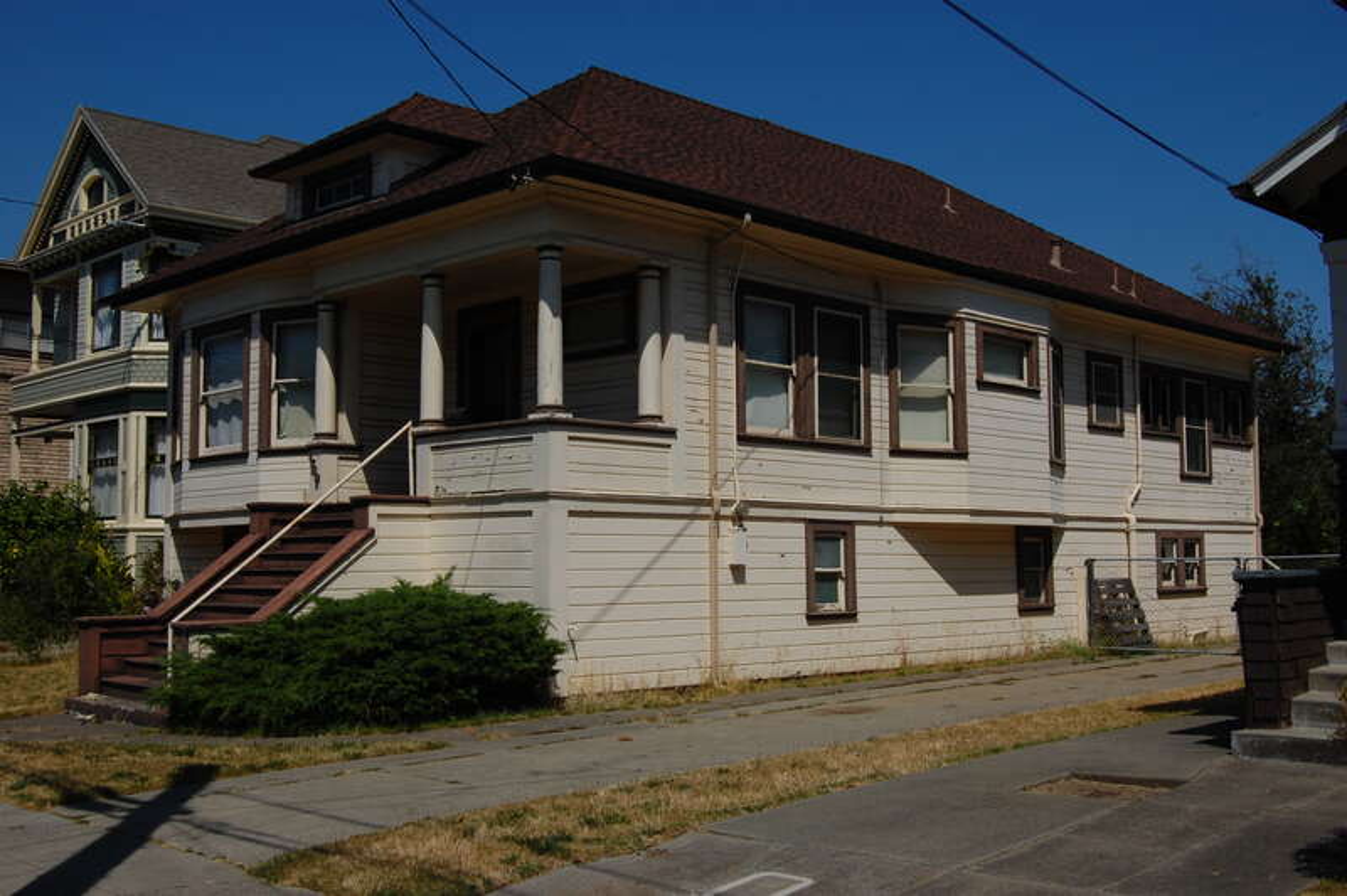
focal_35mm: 39
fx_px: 1458
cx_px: 674
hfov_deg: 49.6
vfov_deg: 34.2
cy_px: 448
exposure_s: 1/320
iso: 200
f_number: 16
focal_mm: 26
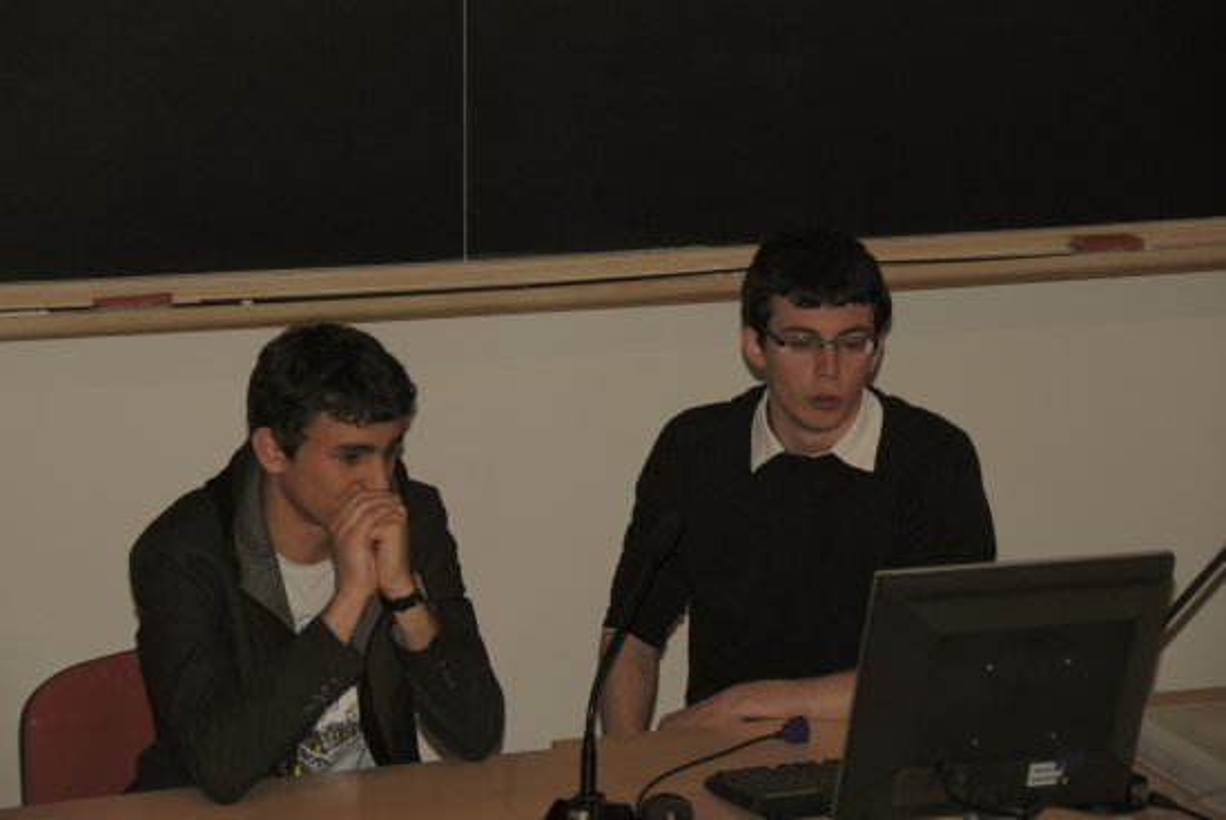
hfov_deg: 16.6
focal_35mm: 123
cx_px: 613
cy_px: 410
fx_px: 4193
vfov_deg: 11.2
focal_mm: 82
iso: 100
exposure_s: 1/60
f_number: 5.3
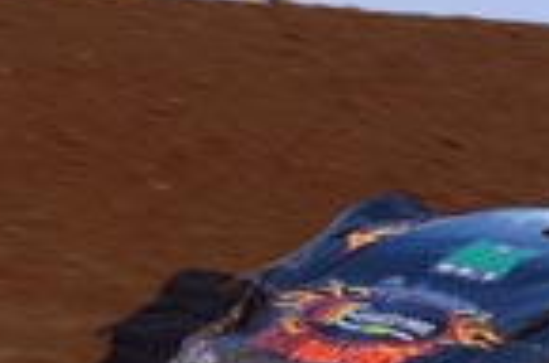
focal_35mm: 518
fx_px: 7882
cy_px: 333
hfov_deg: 4.0
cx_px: 882
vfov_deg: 2.6
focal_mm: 100
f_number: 4.5
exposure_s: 1/500
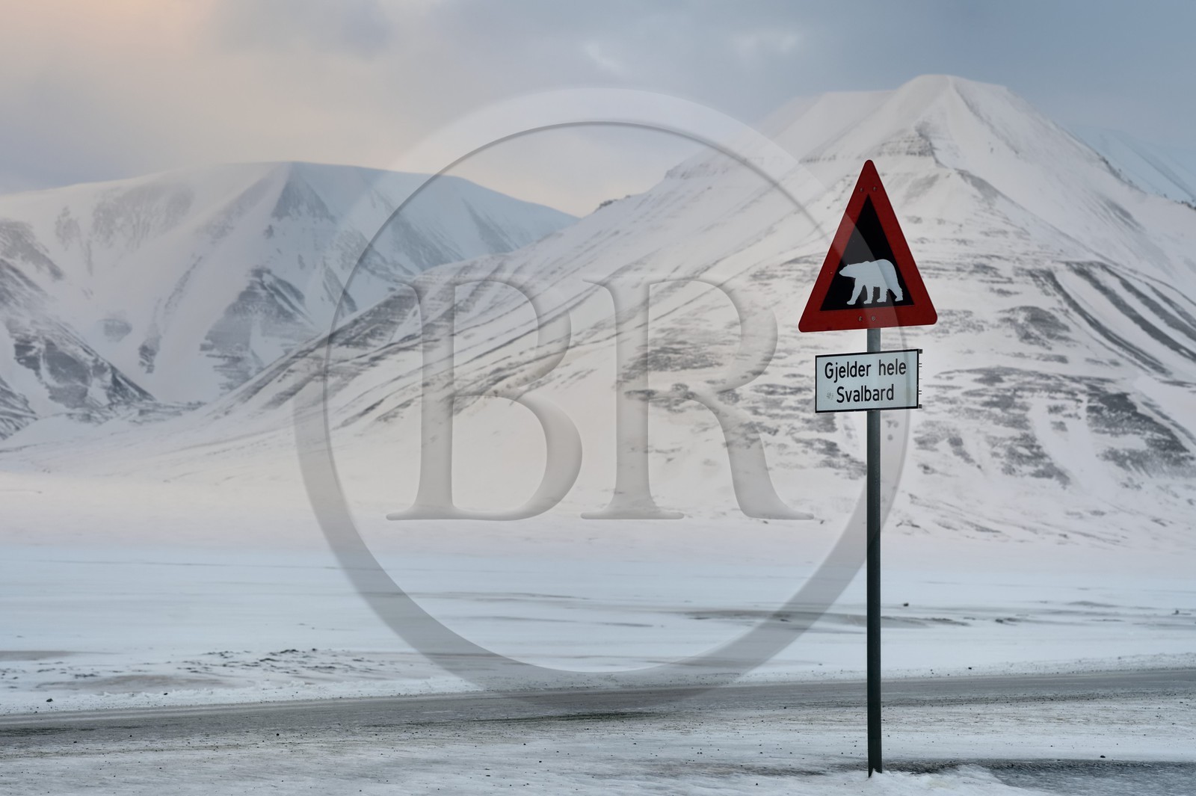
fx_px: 3154
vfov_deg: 14.4
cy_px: 398
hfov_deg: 21.5
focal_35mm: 95
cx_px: 598
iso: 400
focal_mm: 95
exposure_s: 1/250
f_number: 7.1
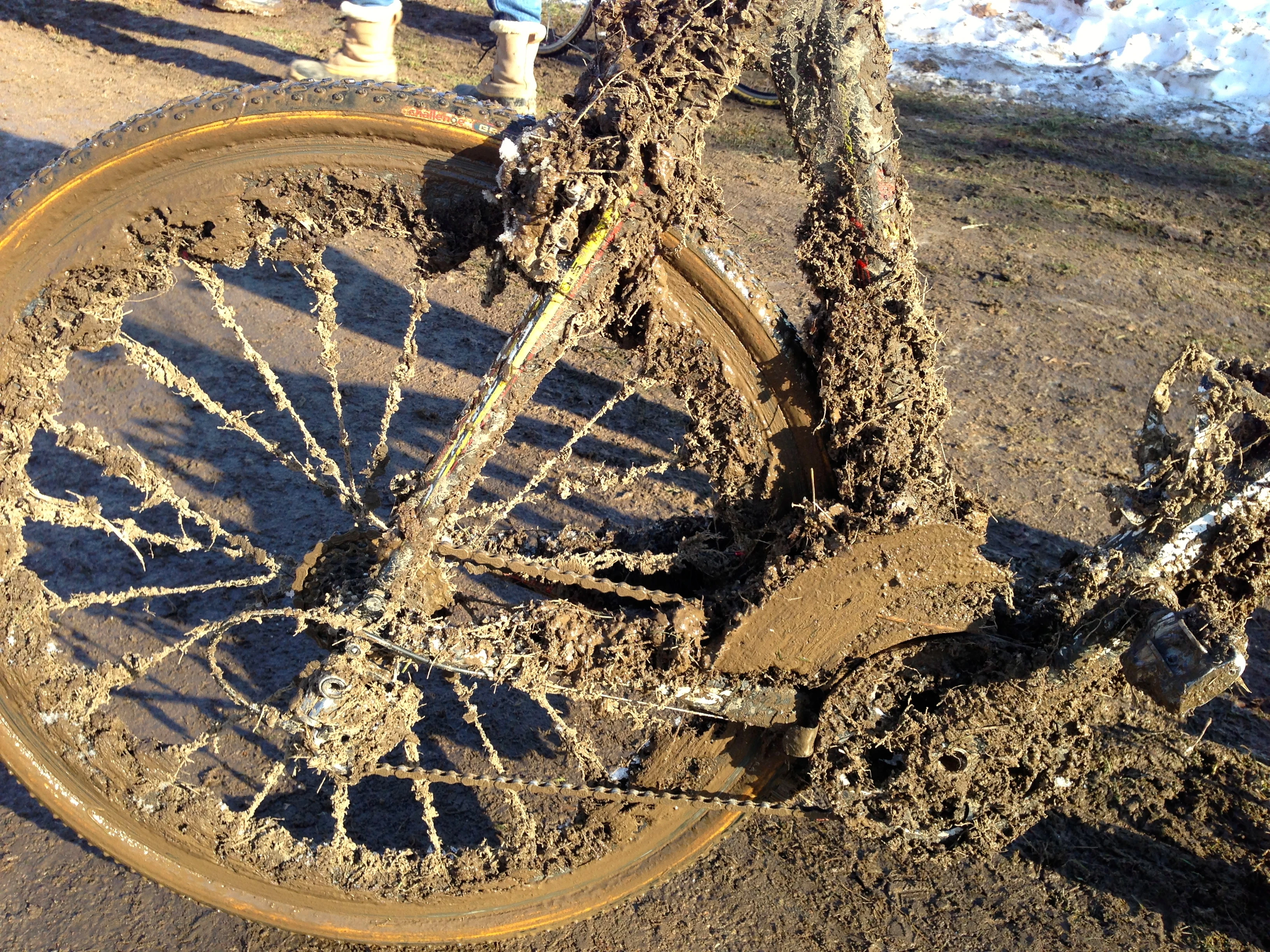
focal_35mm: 33
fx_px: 1211
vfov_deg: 42.9
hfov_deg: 55.4
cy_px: 476
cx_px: 635
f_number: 2.4
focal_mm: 4.13
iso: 50
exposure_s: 1/261
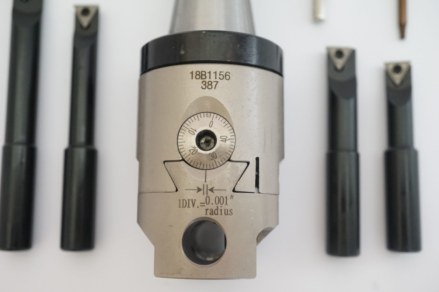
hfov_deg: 43.6
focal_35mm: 45
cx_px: 220
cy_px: 146
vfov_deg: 29.9
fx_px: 549
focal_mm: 30
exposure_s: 1/160
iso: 2500
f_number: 5.6
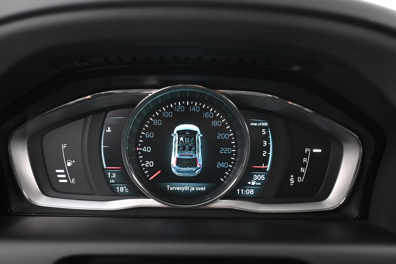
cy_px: 132
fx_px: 333
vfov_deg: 43.3
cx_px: 192
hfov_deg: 61.5
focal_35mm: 30
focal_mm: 19.5
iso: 1600
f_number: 3.8
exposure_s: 1/10
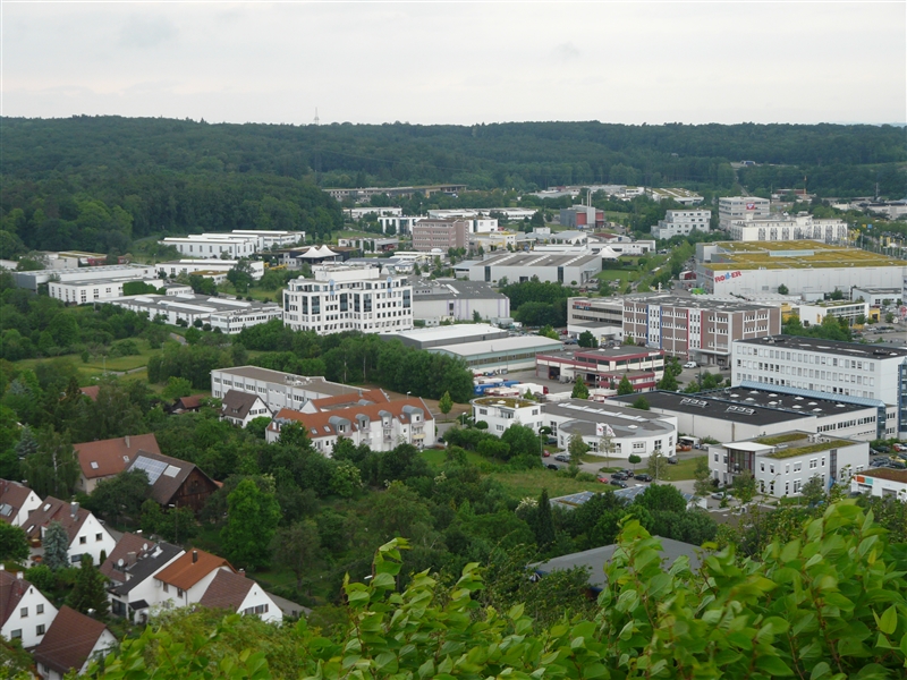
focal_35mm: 64
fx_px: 1677
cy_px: 340
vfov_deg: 22.9
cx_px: 454
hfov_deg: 30.3
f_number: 3.2
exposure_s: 1/80
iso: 100
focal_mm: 10.5
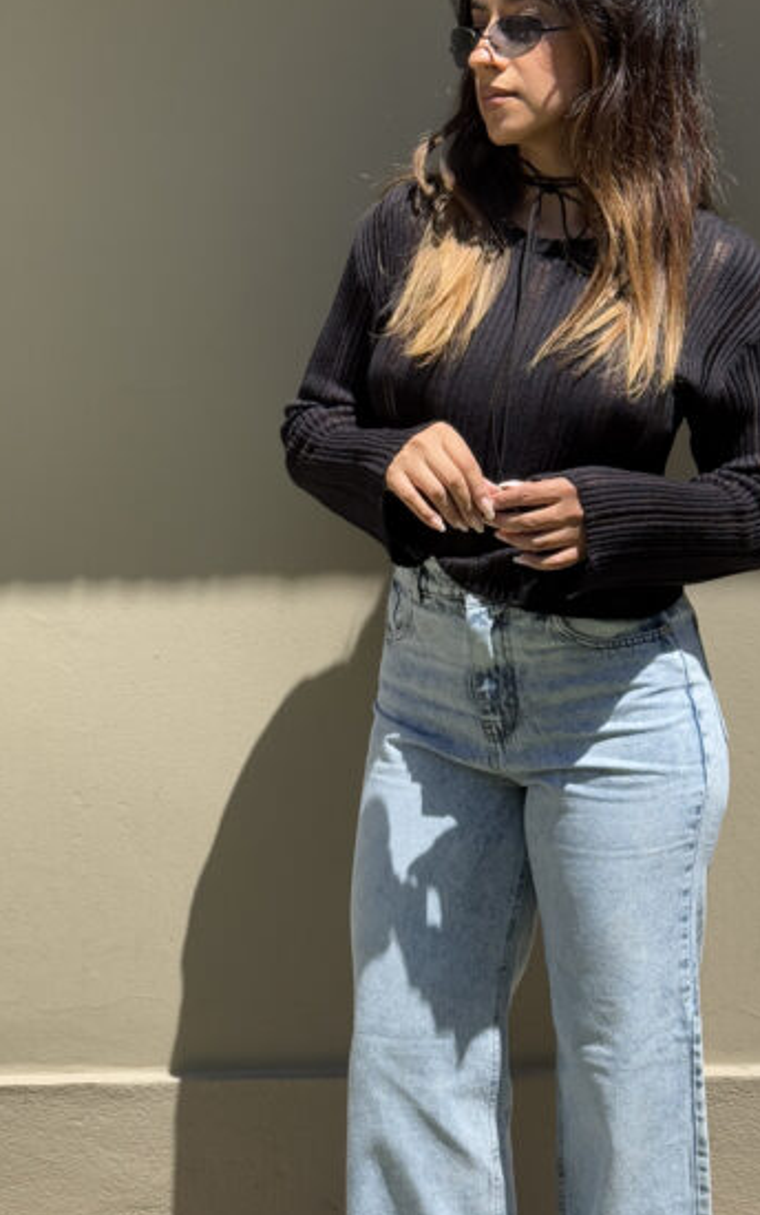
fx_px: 2451
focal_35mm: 74
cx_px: 303
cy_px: 680
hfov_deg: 17.6
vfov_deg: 27.8
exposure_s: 1/3226
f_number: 1.78
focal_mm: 6.76
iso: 80
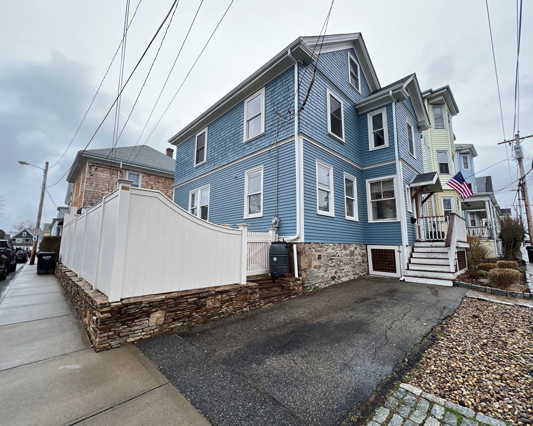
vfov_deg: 88.0
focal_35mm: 14
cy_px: 211
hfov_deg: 100.7
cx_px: 269
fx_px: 221
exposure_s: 1/645
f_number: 1.8
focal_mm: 1.57
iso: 32
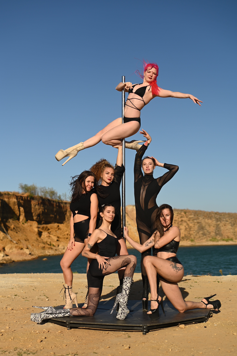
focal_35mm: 50
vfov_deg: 39.6
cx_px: 118
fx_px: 494
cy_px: 178
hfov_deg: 27.0
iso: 100
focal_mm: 50
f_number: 3.2
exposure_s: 1/3200
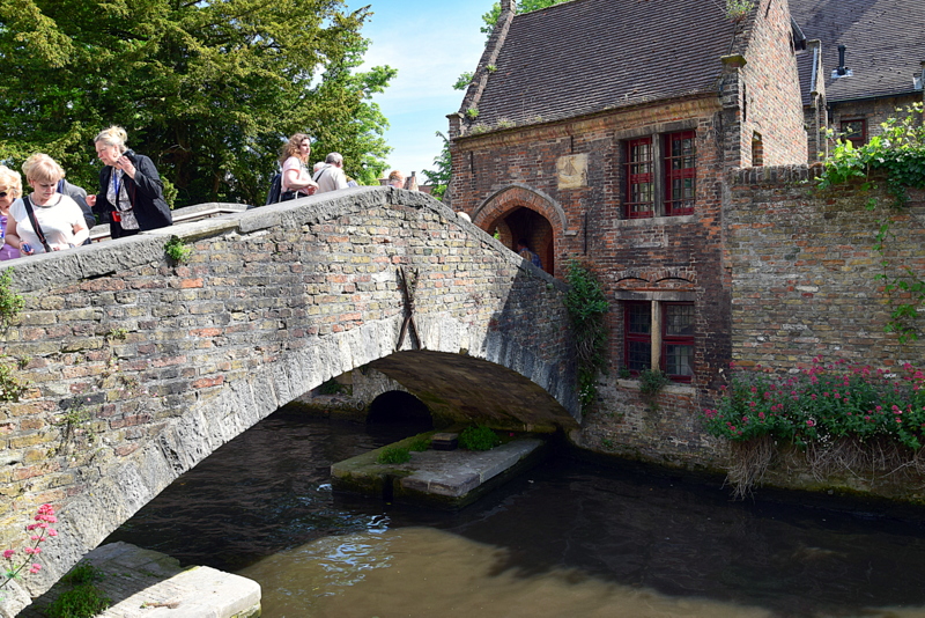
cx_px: 462
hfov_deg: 67.4
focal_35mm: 27
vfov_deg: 48.0
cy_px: 309
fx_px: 694
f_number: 8
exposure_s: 1/50
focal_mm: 18
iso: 125
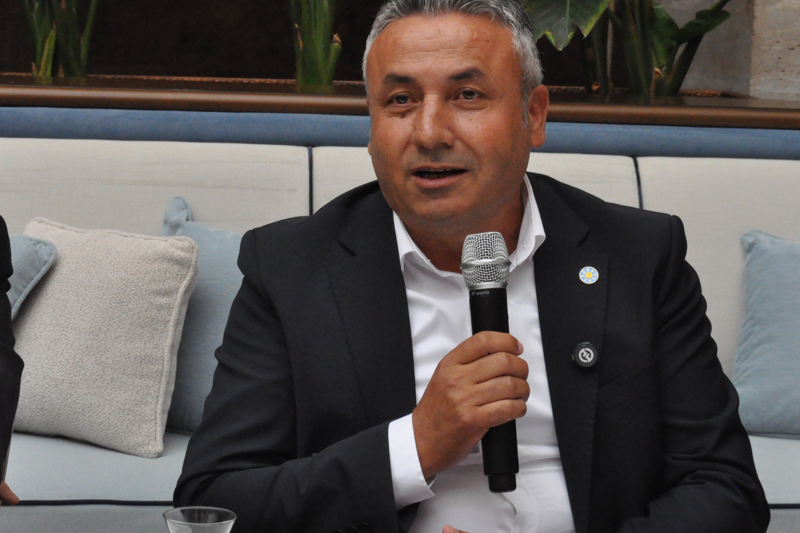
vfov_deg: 12.1
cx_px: 422
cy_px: 249
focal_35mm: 114
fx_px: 2526
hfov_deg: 18.0
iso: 3200
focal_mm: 55
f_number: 10
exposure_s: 1/400
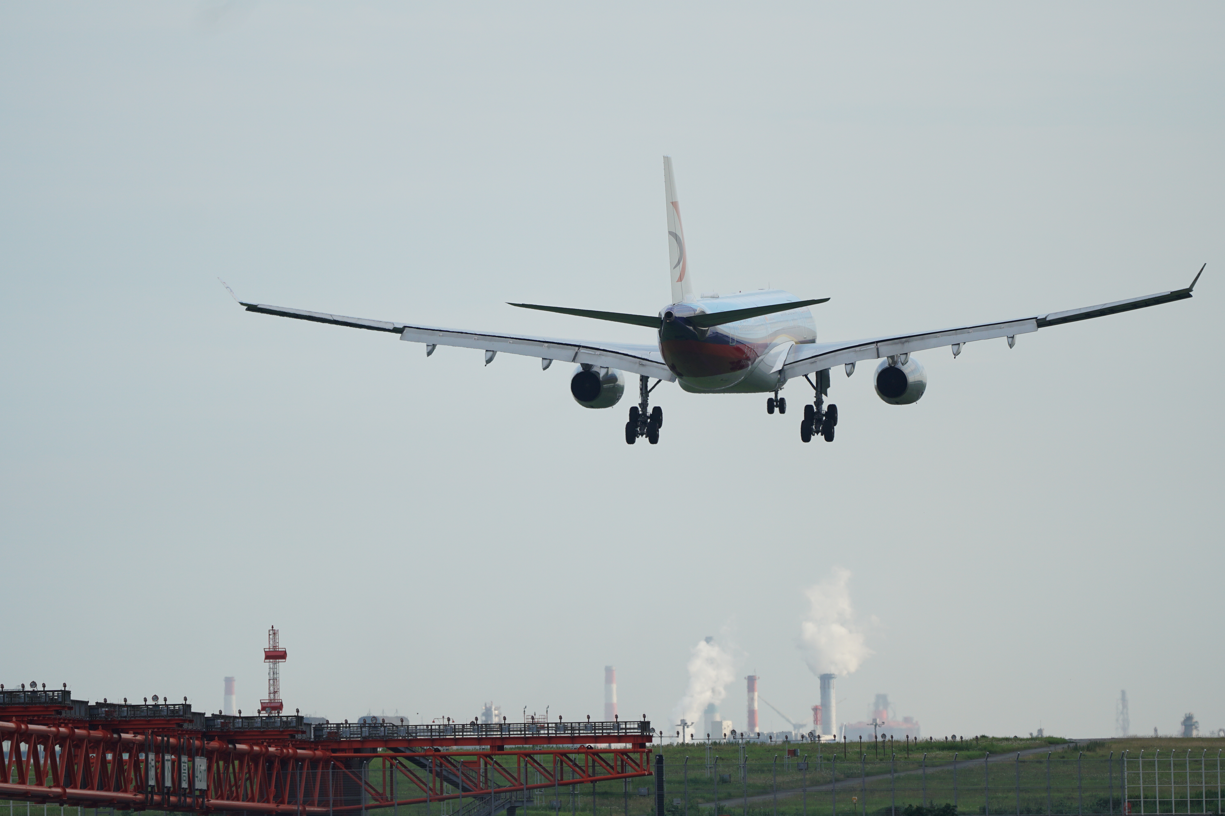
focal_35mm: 490
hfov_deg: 4.2
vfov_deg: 2.8
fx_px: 16689
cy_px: 408
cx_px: 612
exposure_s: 1/1250
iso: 320
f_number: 5.6
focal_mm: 327
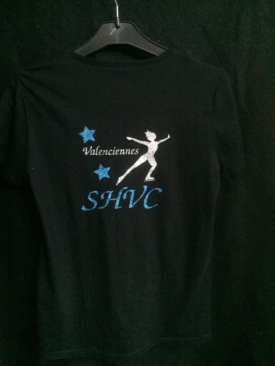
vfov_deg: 61.7
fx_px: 307
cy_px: 183
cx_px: 138
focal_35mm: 29
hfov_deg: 48.2
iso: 1000
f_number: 2.2
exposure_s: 1/17
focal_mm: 4.15
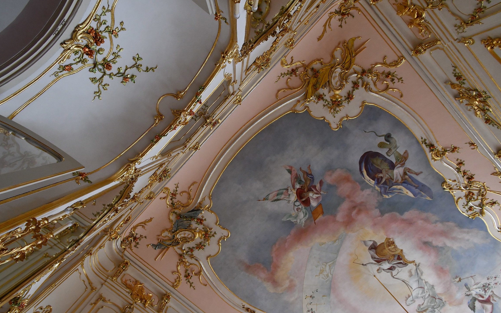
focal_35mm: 16
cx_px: 243
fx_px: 218
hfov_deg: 97.8
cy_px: 171
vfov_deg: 71.1
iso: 1000
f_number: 7.1
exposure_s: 1/125
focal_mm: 10
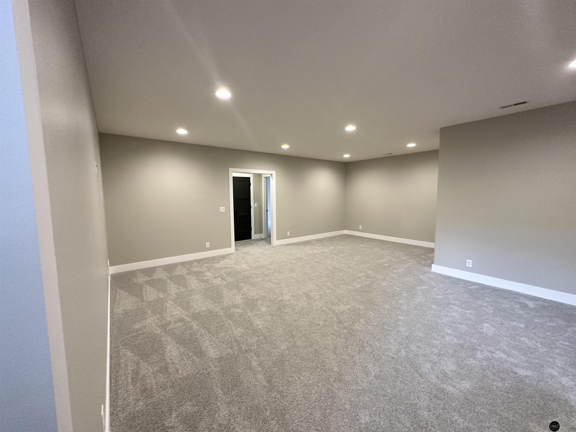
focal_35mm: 14
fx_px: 233
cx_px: 288
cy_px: 216
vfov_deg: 85.7
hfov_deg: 102.1
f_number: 2.2
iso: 250
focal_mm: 2.22
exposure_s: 1/60
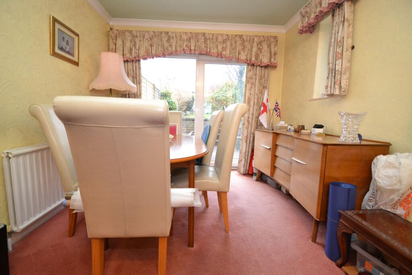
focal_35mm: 15
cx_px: 206
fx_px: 172
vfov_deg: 77.3
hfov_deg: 100.4
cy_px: 138
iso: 2000
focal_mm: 10
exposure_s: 1/60
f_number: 3.5
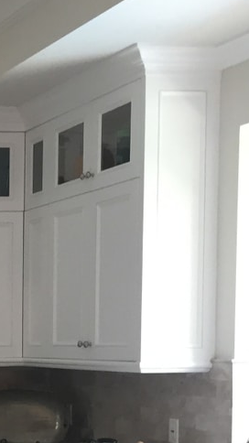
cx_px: -289
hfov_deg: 12.0
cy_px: 389
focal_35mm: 87
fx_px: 1022
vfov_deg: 23.9
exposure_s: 1/30
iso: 64
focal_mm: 4.15
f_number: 2.2
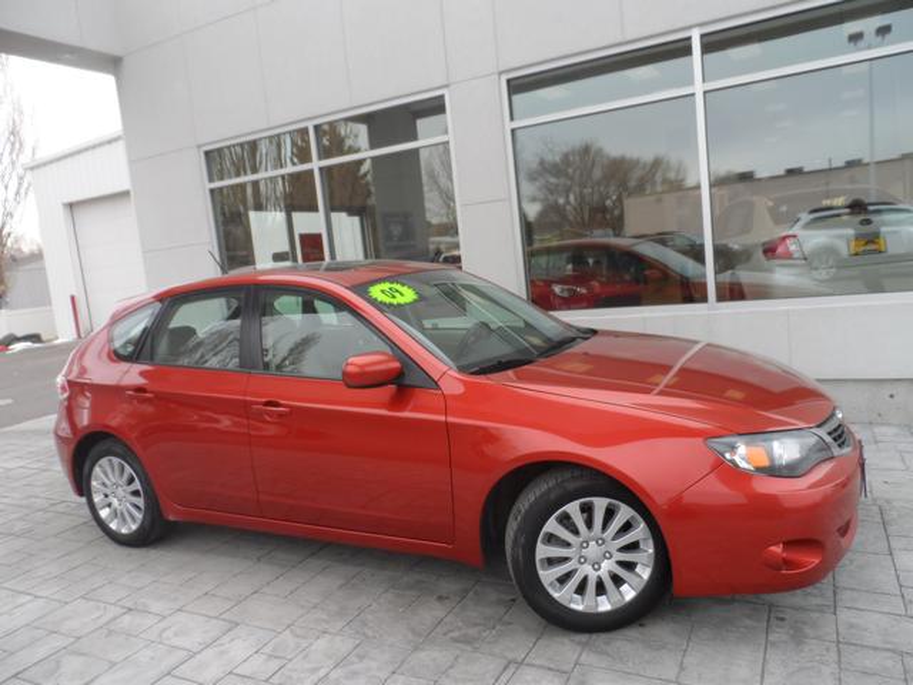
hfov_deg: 71.6
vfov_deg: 56.8
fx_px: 633
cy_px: 342
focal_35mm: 24
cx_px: 456
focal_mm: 4
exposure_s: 1/250
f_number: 3.2
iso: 80
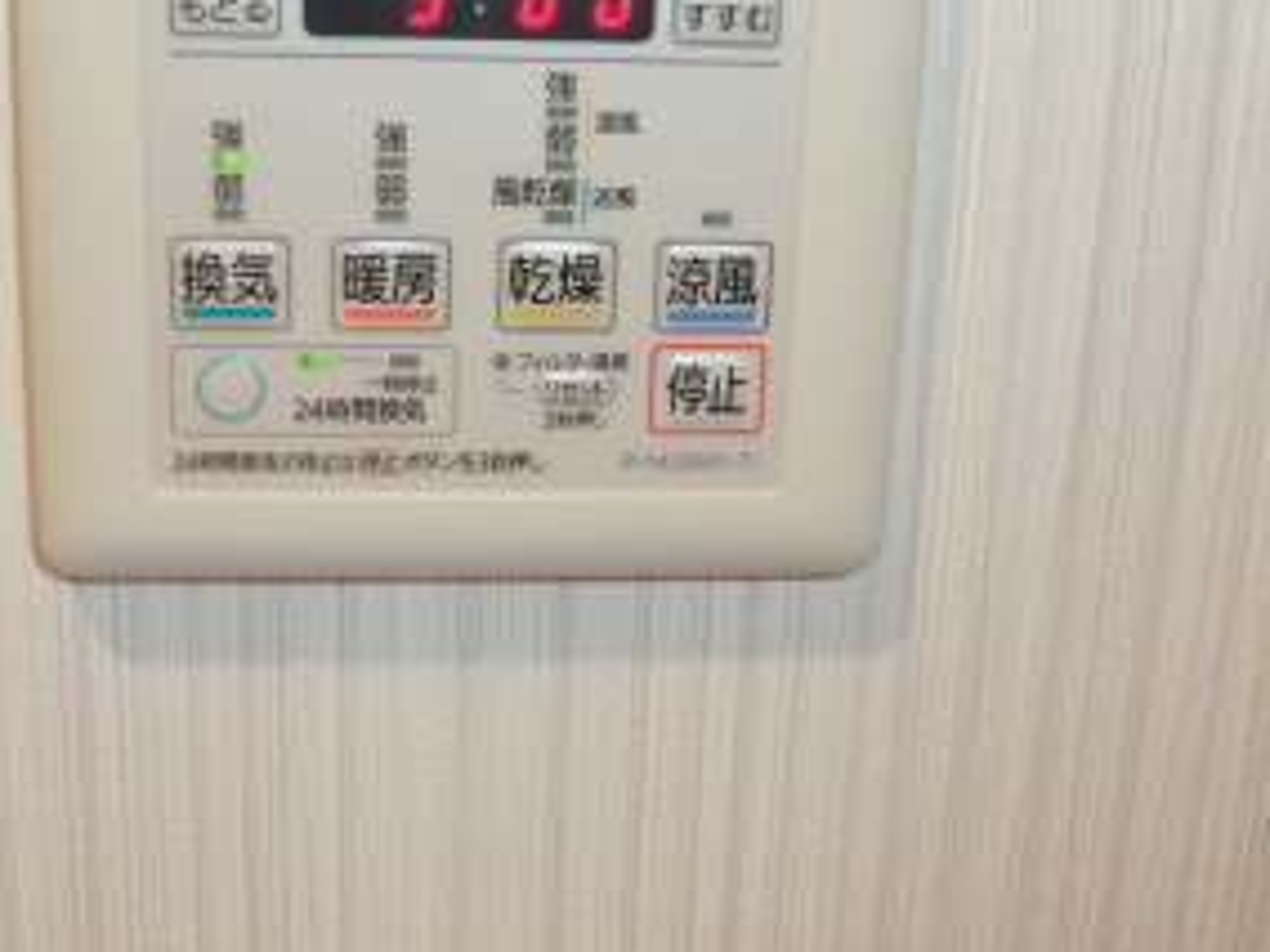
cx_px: 559
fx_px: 1981
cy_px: 353
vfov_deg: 26.9
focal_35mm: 54
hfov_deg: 35.5
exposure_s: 1/60
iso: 200
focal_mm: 4.3
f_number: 3.2
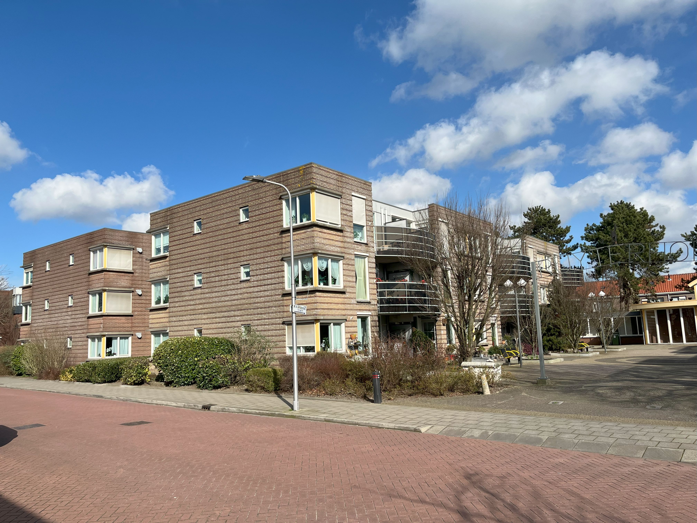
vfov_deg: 53.1
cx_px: 348
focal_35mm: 26
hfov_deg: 67.3
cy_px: 262
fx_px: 524
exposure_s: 1/4149
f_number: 1.6
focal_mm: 5.1
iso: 50
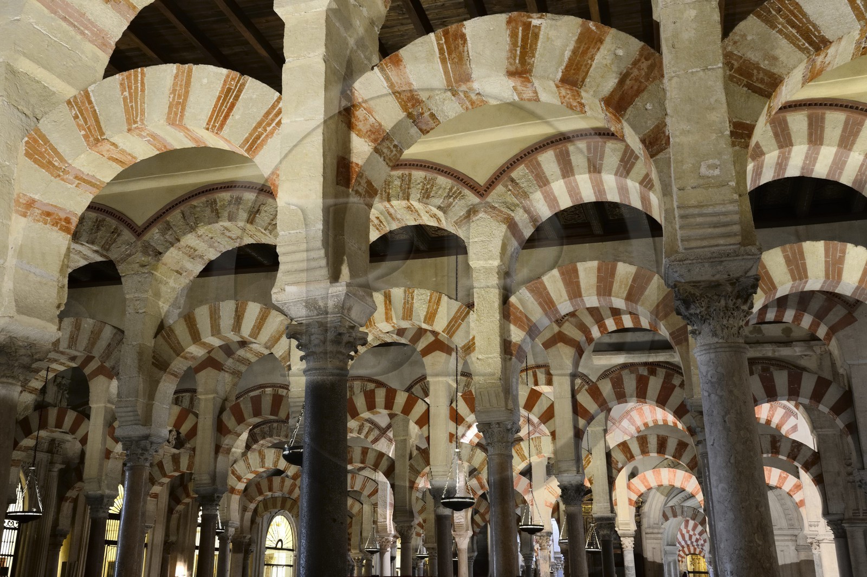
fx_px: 915
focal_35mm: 38
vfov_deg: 35.0
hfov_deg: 50.7
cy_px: 288
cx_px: 434
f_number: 10
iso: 1600
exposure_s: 1/1.67
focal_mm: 38
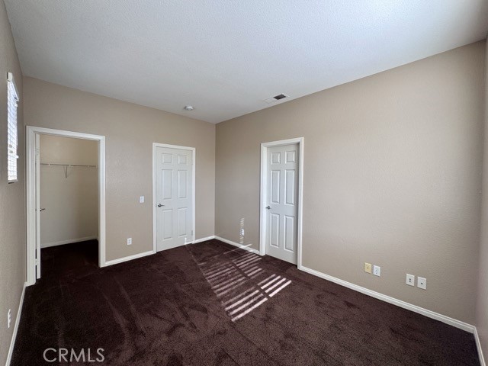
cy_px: 183
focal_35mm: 14
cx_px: 244
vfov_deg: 85.7
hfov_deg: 102.1
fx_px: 197
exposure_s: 1/99
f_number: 2.2
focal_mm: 2.22
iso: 40
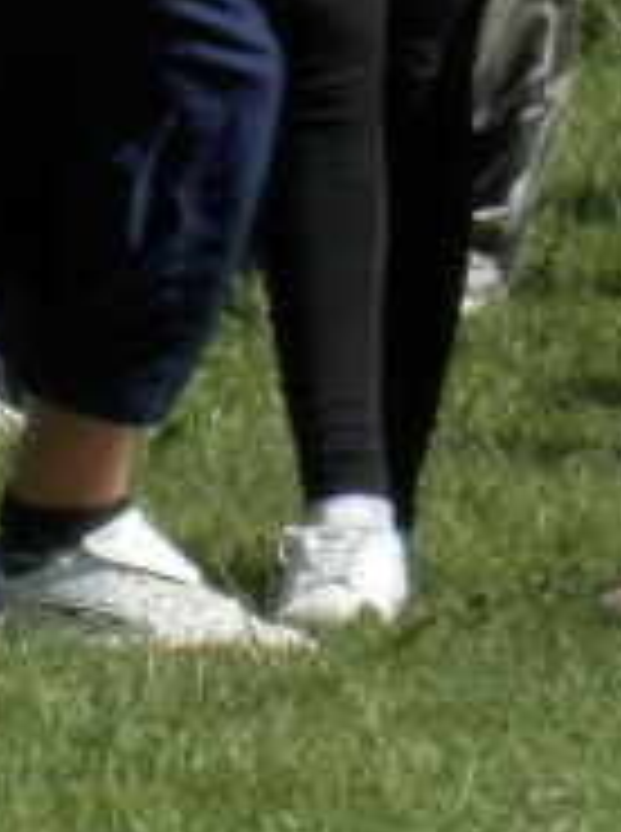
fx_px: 23859
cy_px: -9
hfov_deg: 1.5
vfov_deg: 2.0
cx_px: -331
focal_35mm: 994
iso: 80
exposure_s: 1/320
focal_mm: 44.4
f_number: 6.2
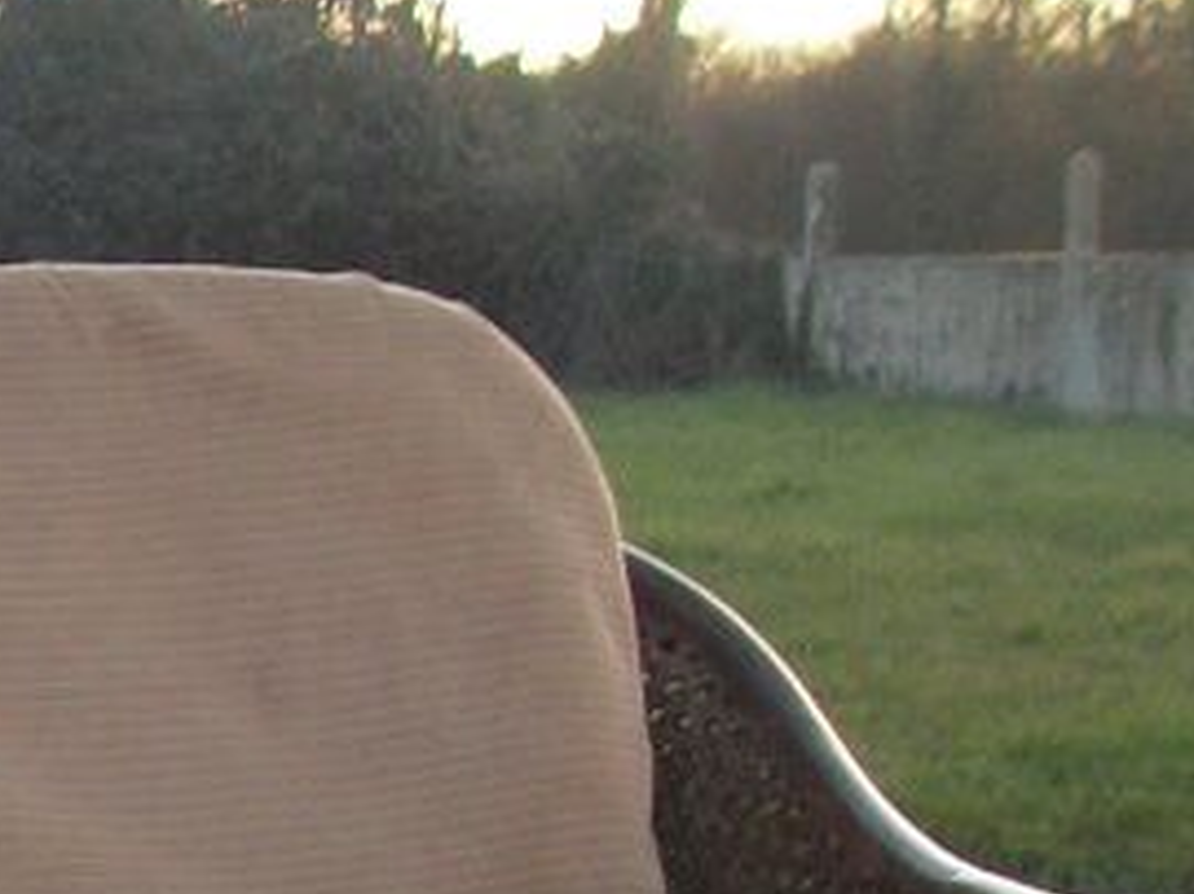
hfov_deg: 11.6
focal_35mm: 151
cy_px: 1414
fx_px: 5206
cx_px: -1304
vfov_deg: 9.5
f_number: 2.9
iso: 80
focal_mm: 5.7
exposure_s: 1/200
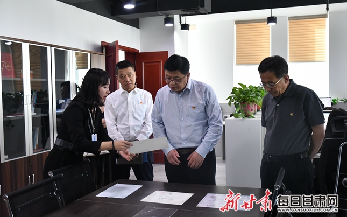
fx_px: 364
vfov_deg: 33.2
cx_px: 174
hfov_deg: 50.9
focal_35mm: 39
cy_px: 111
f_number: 3.3
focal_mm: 25
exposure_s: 1/350
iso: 1600
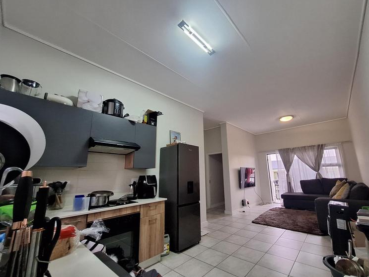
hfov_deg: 101.9
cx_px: 198
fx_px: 149
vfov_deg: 85.6
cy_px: 145
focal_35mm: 14
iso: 160
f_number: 2.2
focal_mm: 1.74
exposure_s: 1/40
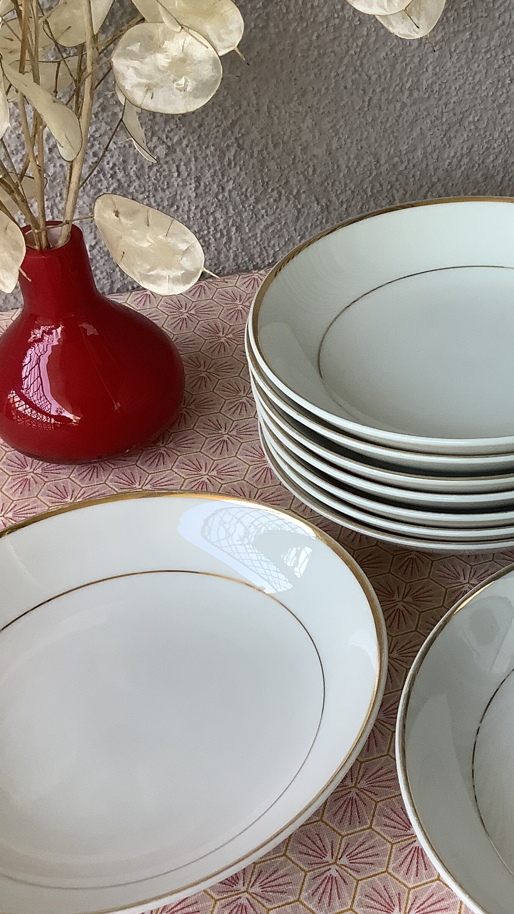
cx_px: 517
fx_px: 1114
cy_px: 448
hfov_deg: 24.7
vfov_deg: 44.6
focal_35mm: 46
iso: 64
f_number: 2.4
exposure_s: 1/120
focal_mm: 3.3
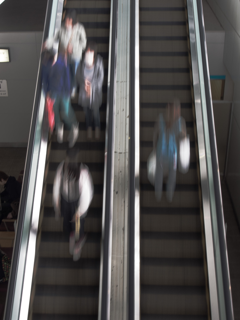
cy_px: 160
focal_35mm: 38
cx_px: 120
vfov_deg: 49.0
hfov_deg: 37.7
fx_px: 351
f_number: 11
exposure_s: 1/2
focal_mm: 19
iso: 200
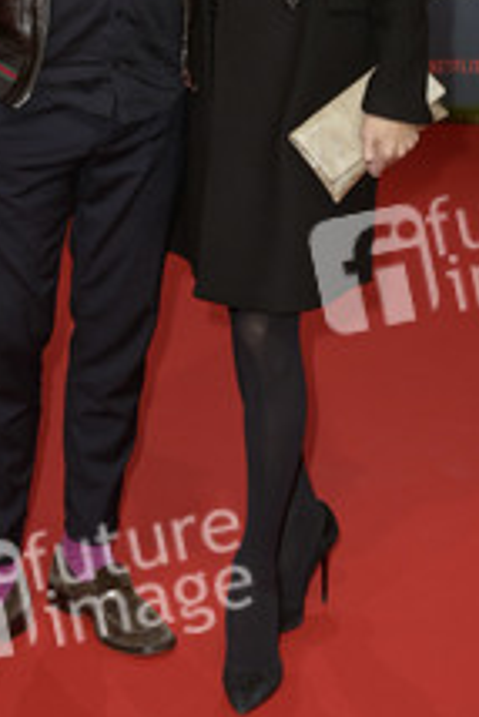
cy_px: 87
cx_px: 178
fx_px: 1933
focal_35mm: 97
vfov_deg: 20.6
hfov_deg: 14.1
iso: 320
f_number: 6.3
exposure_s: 1/250
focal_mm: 52
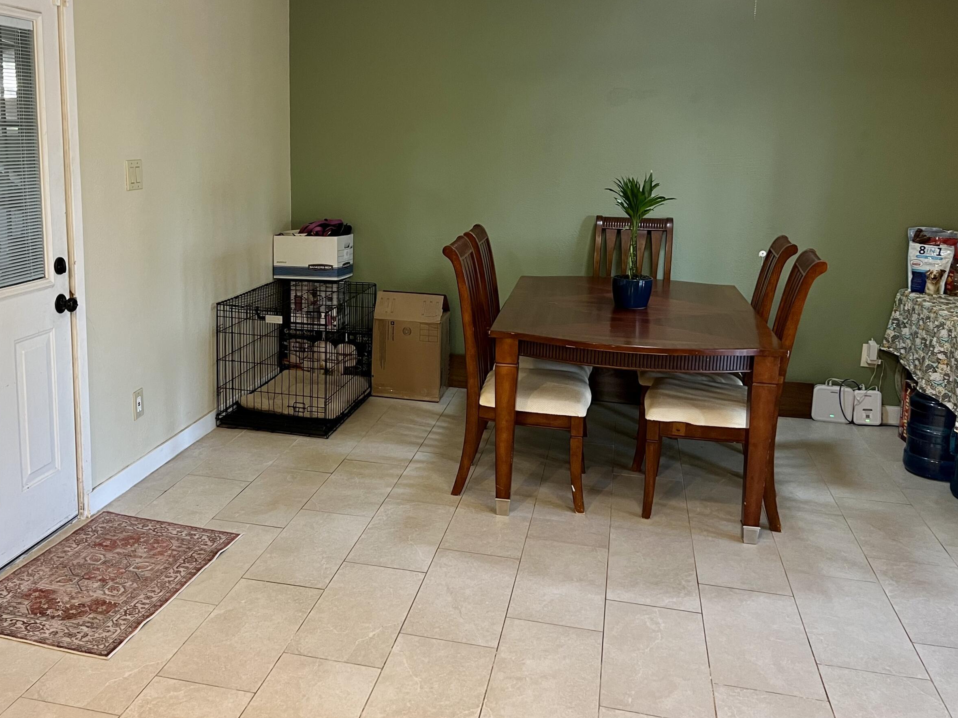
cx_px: 375
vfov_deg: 42.7
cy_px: 284
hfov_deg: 54.9
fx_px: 913
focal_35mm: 33
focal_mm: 5.7
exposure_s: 1/60
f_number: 1.5
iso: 200
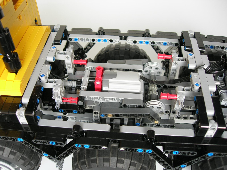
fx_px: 249
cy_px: 85
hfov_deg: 49.0
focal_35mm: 38
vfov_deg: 37.7
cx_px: 114
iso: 64
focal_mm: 7.8
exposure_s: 1/7
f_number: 2.8
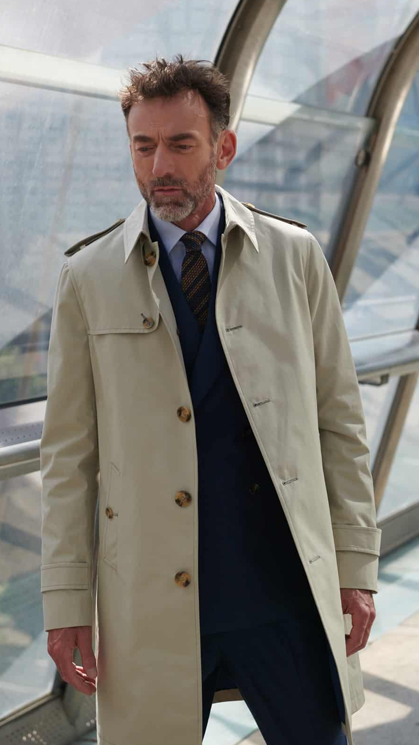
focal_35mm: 89
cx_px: 218
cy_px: 371
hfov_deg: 13.6
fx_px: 1758
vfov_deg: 23.9
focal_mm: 70
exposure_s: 1/800
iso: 200
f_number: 4
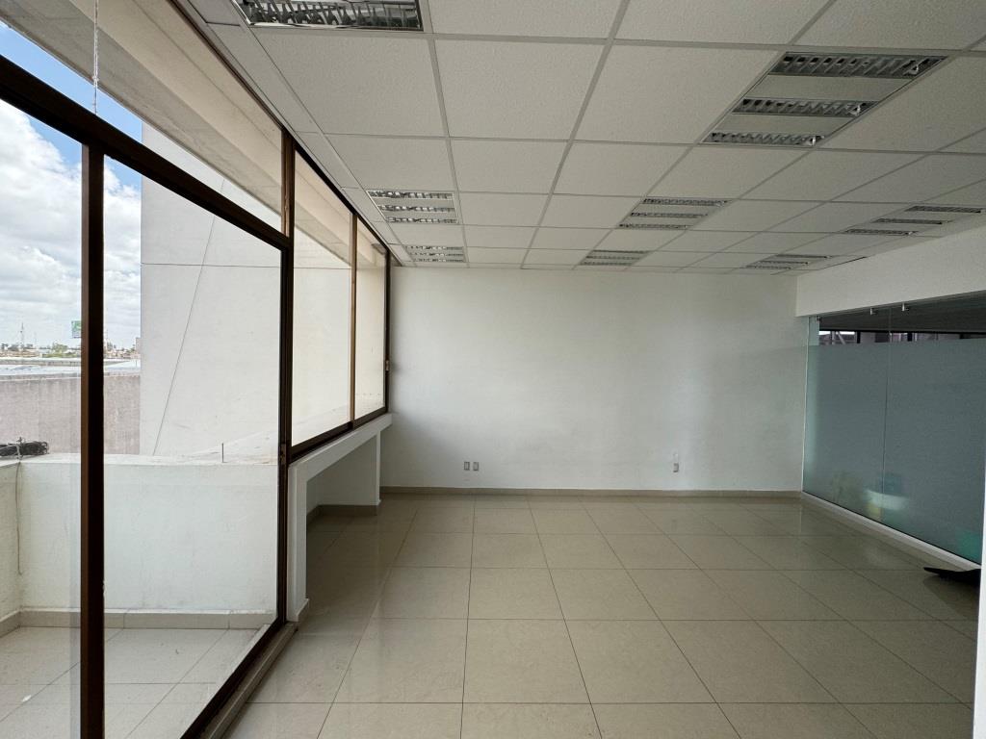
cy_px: 370
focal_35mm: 14
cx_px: 493
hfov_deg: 102.1
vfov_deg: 85.7
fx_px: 399
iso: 80
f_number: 2.2
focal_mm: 2.22
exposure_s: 1/99
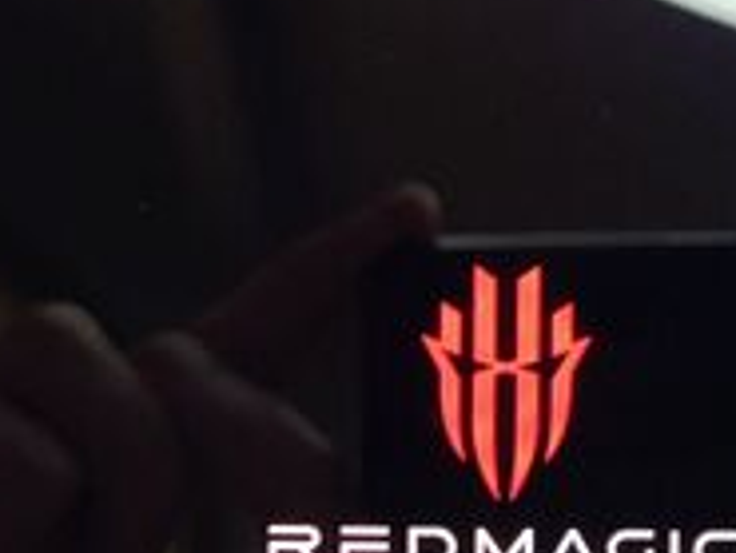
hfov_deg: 16.4
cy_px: 129
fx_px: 2553
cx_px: 501
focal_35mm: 120
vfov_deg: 12.3
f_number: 1.8
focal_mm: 5.4
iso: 200
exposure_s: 1/50
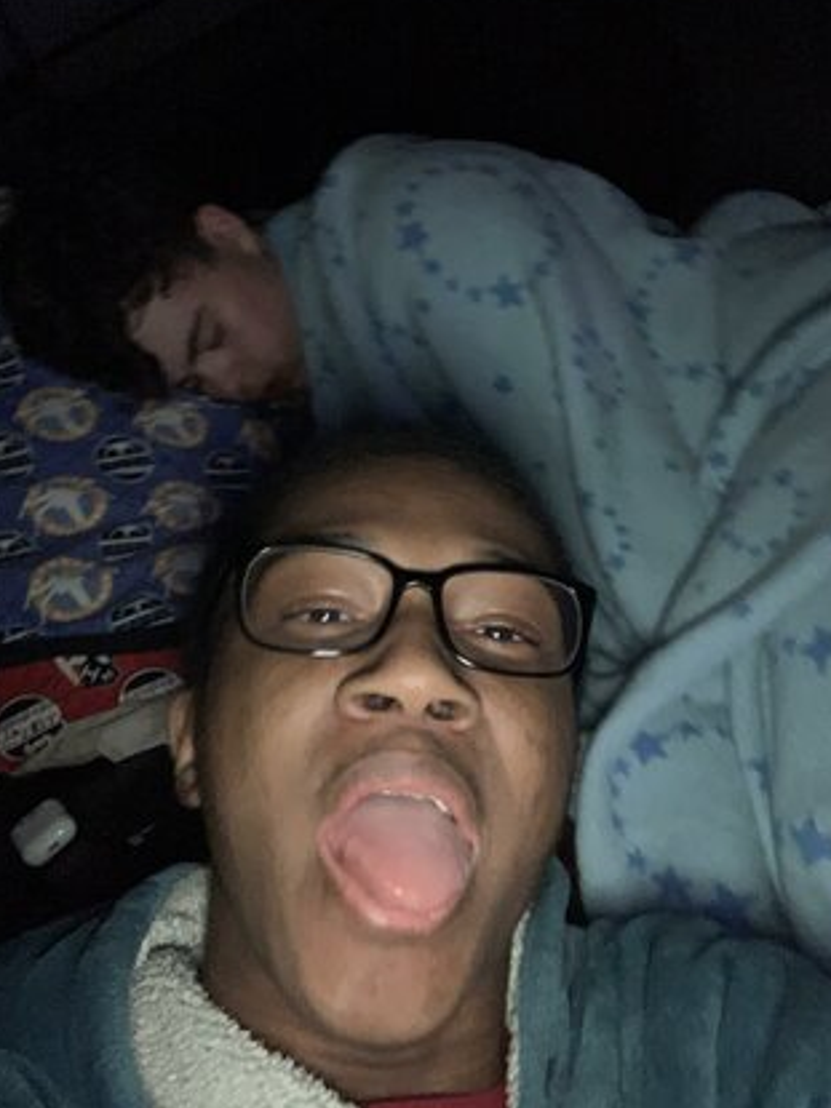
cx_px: 465
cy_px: 515
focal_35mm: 37
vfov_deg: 50.1
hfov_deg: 38.6
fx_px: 1185
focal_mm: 2.87
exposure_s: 1/16
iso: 500
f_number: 2.2
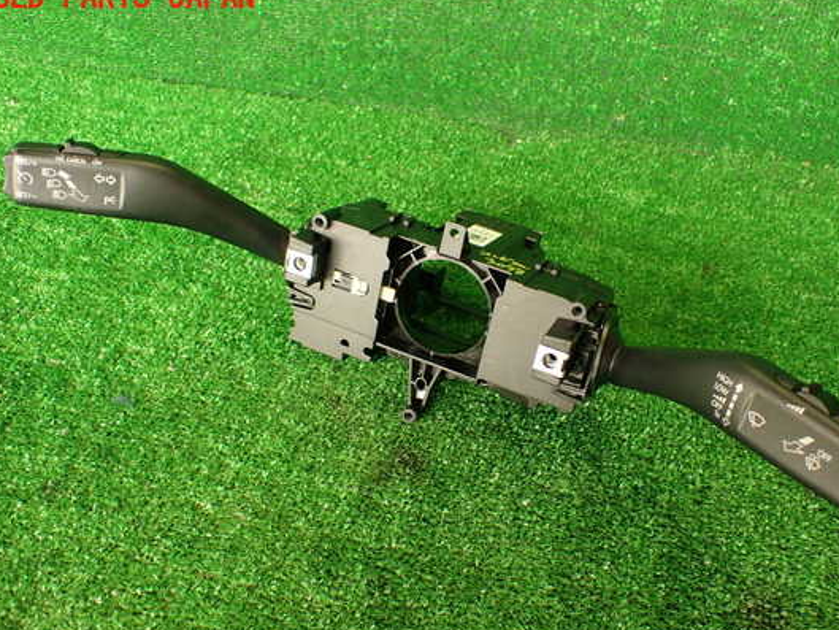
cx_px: 442
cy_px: 335
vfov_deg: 41.8
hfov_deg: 53.9
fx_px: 824
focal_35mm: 34
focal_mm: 5.4
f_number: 2.3
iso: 200
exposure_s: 1/40
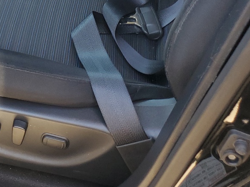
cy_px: -63
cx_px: -45
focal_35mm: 71
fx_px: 513
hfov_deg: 24.9
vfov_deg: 19.0
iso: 57
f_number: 1.5
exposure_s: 1/120
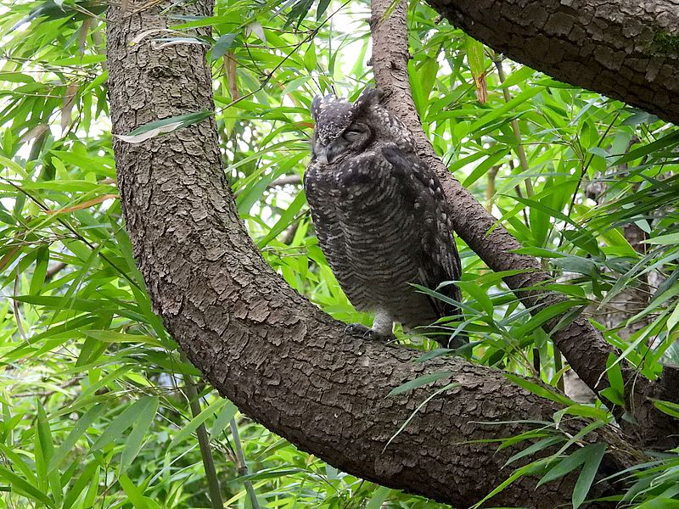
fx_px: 5885
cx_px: 340
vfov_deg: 5.0
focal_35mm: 300
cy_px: 254
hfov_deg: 6.6
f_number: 5
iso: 1600
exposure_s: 1/320
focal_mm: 53.5
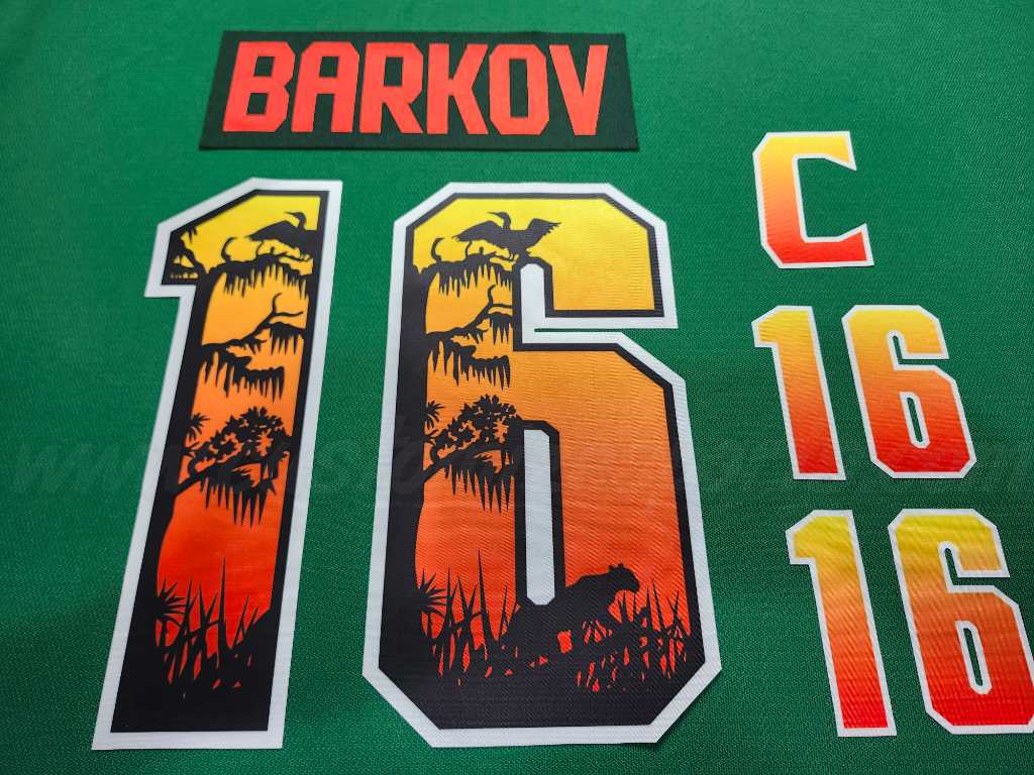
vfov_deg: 58.9
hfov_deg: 73.9
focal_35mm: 23
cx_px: 517
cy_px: 388
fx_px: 687
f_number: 1.8
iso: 160
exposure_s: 1/120
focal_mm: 5.54
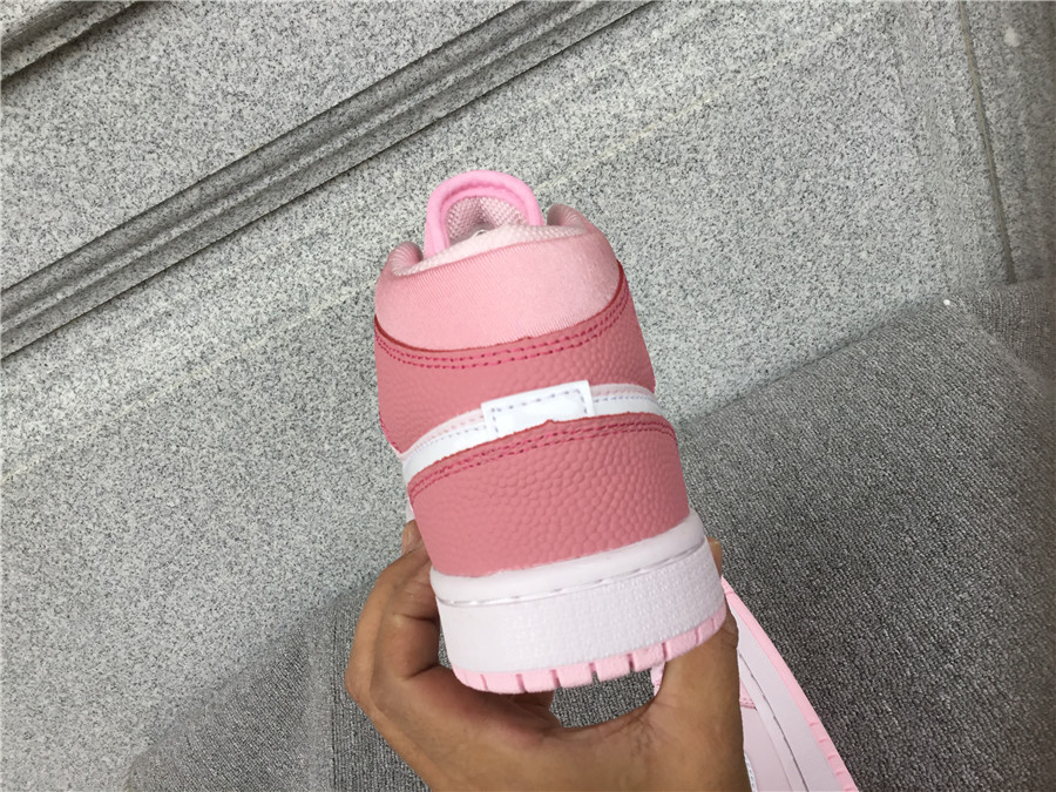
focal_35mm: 31
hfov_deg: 58.4
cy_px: 396
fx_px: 946
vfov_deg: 45.4
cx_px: 528
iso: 25
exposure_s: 1/100
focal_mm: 3.3
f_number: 2.4
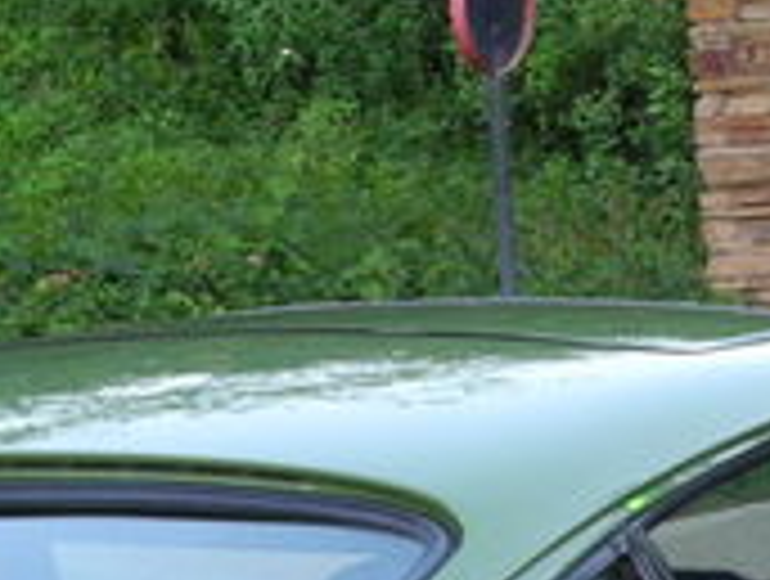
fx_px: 8493
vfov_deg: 3.9
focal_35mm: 381
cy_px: 1025
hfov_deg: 5.2
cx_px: 212
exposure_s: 1/30
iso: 339
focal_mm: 18.1
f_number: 4
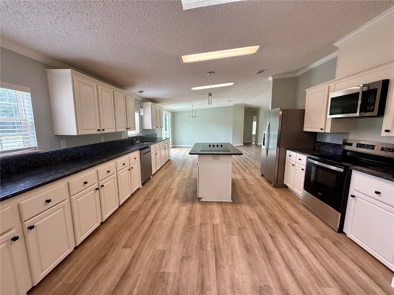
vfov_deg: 85.7
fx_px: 159
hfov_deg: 102.1
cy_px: 148
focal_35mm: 14
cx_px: 197
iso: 200
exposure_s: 1/120
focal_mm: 2.22
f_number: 2.2
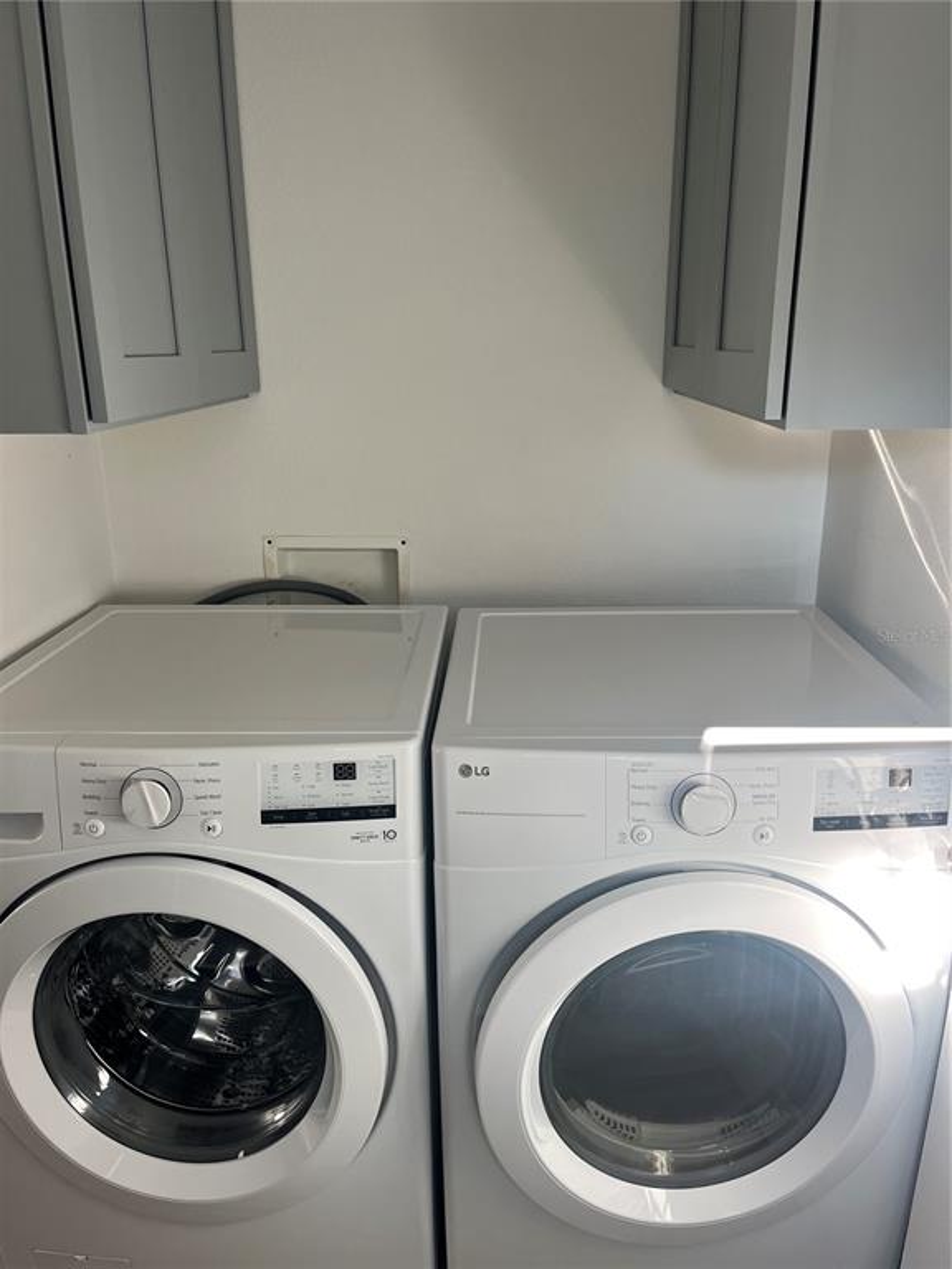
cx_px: 476
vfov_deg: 67.3
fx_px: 953
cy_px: 634
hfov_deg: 53.1
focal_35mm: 26
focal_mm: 5.1
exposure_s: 1/121
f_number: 1.6
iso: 50
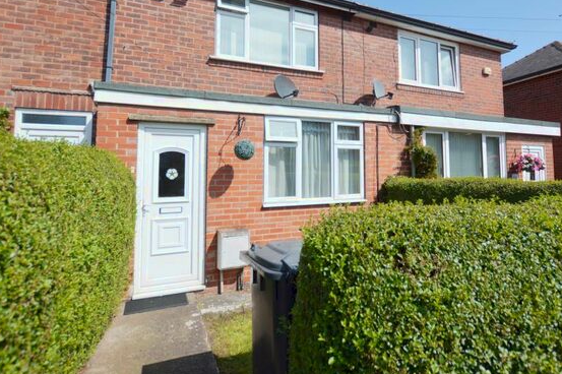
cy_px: 144
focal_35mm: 19
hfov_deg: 86.7
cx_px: 309
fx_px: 296
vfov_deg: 63.7
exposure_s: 1/1600
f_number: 3.5
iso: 100
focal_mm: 10
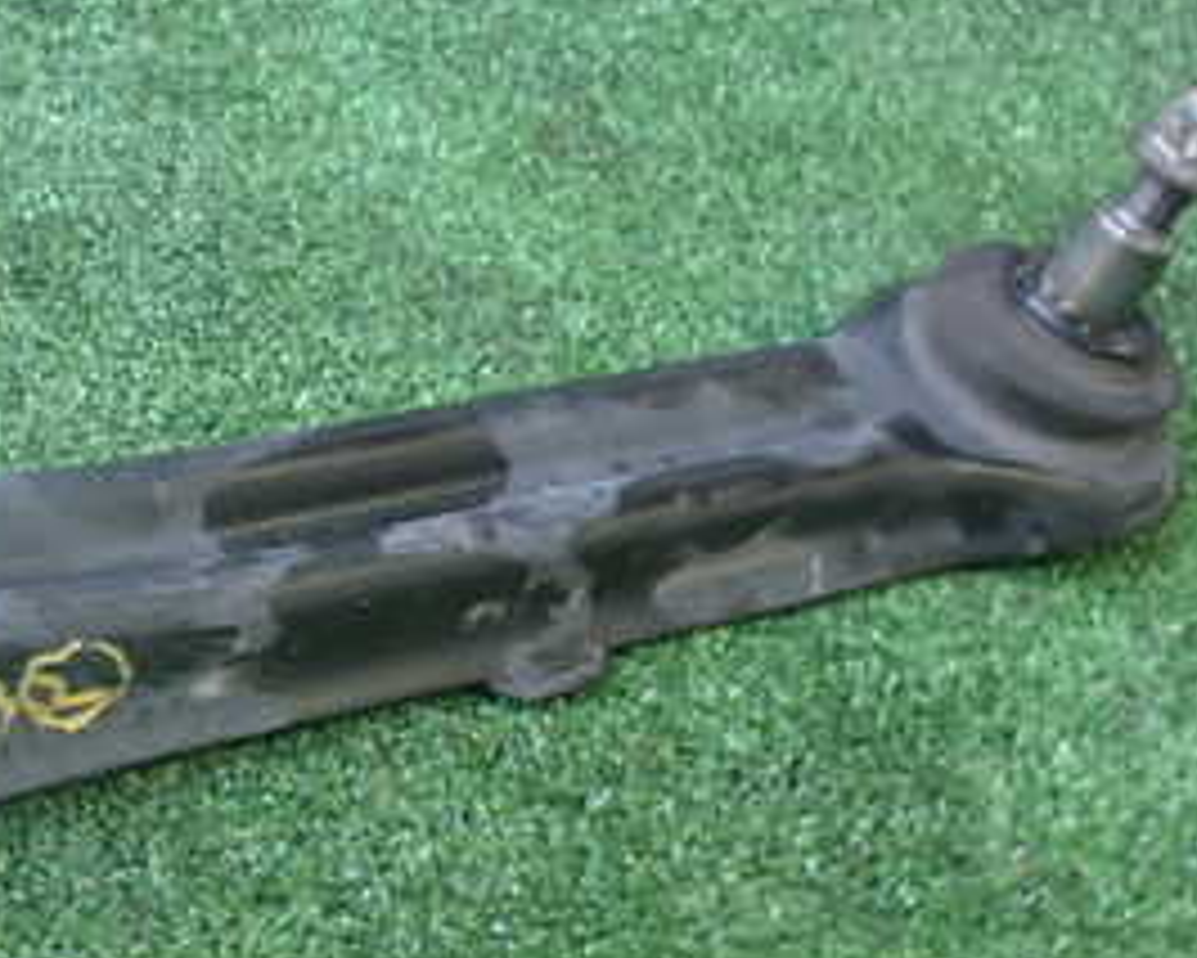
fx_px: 2339
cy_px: 486
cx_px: 63
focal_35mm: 66
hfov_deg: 27.4
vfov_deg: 23.2
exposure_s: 1/30
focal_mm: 5.4
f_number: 2.3
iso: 250
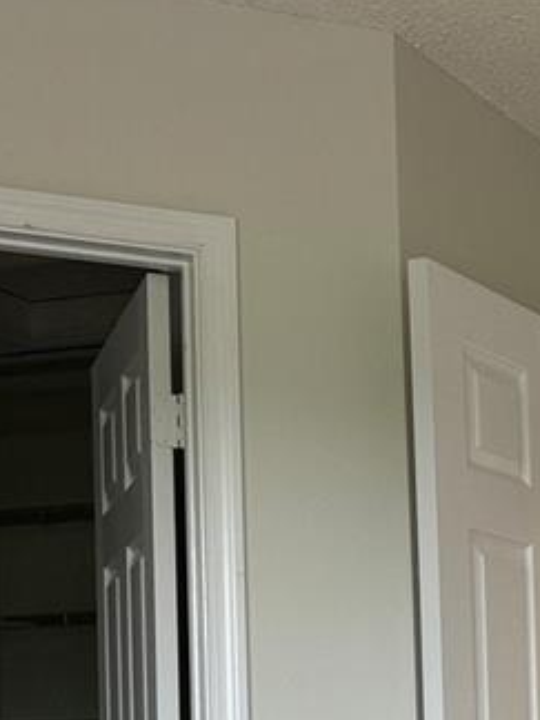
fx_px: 1851
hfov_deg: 15.1
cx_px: 871
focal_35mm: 89
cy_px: 813
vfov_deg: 20.8
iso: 80
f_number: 1.78
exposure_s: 1/136
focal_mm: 6.76
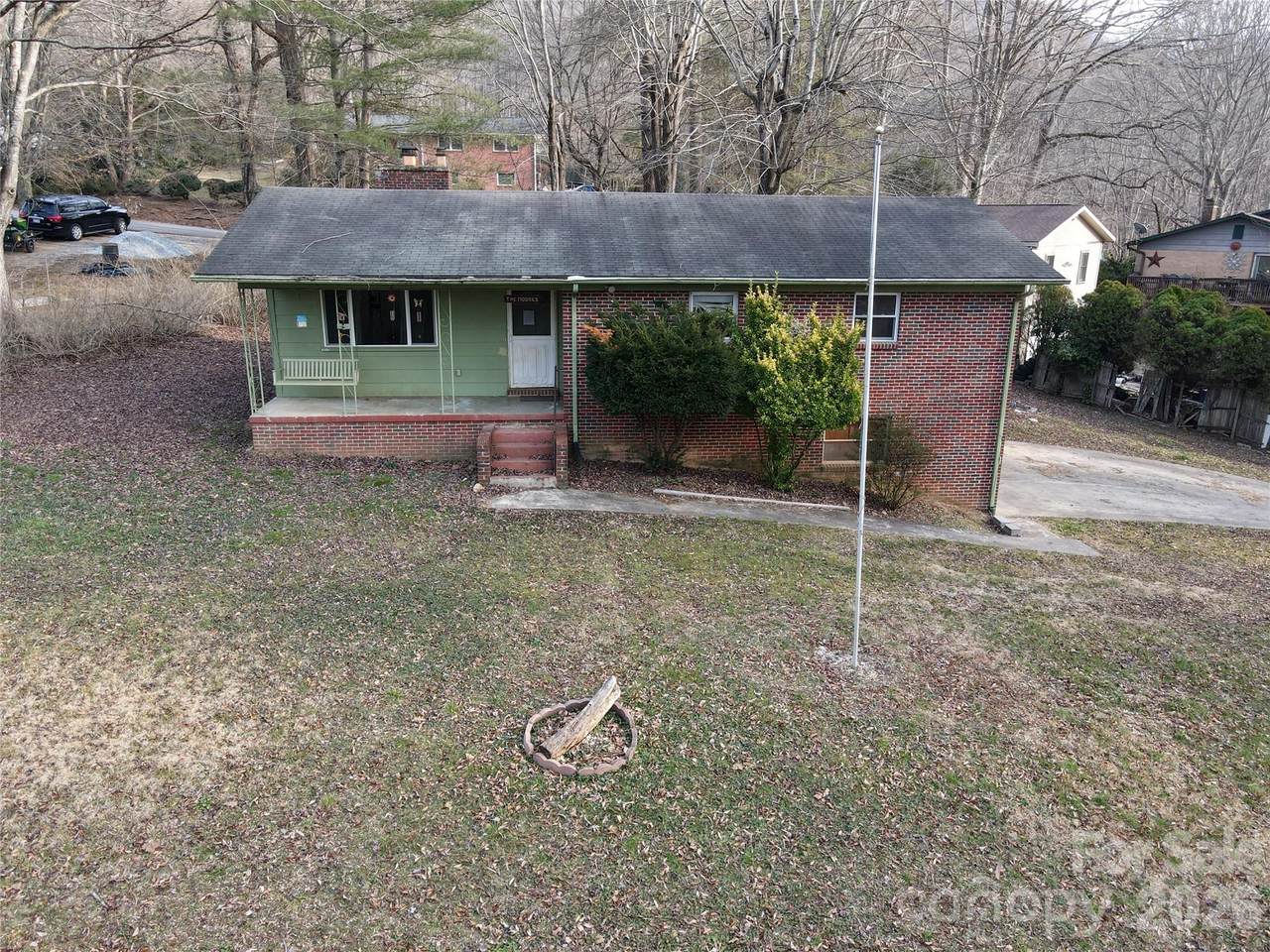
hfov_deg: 71.6
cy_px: 476
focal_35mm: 24
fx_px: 881
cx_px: 635
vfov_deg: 56.8
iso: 100
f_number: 2.8
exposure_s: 1/40
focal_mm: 4.5
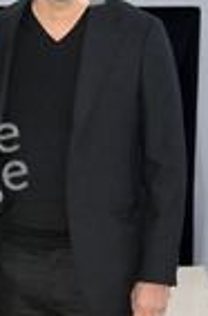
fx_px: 1615
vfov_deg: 11.1
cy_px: 289
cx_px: -22
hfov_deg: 7.3
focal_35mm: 185
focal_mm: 65
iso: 500
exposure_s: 1/250
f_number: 5.6
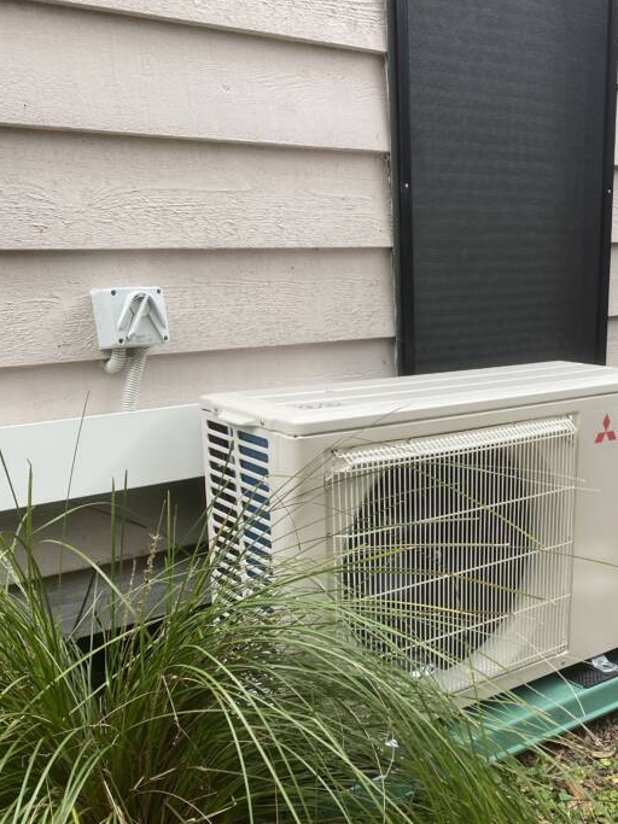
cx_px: 459
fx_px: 929
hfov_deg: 36.0
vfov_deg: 47.1
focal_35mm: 39
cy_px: 545
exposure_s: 1/121
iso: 50
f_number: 1.8
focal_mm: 4.25
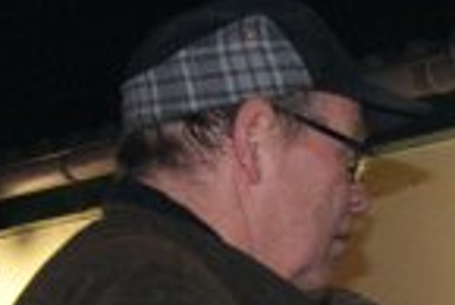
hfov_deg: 11.8
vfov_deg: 7.8
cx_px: 458
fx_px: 2176
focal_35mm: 172
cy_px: 535
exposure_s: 1/8
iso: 800
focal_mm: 26
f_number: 5.6
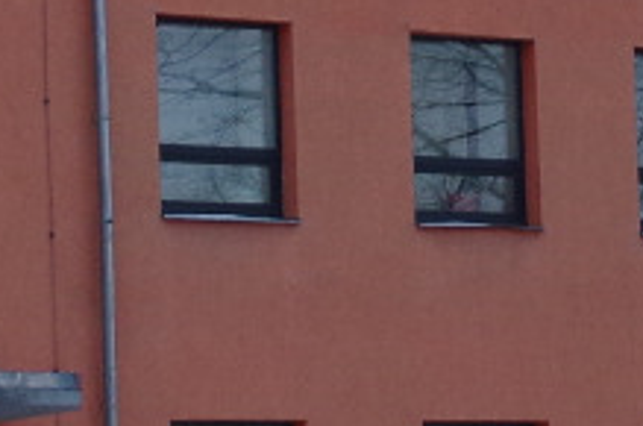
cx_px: 423
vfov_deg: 3.8
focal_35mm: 364
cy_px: -24
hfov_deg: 5.7
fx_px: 6487
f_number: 6.3
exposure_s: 1/60
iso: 500
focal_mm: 33
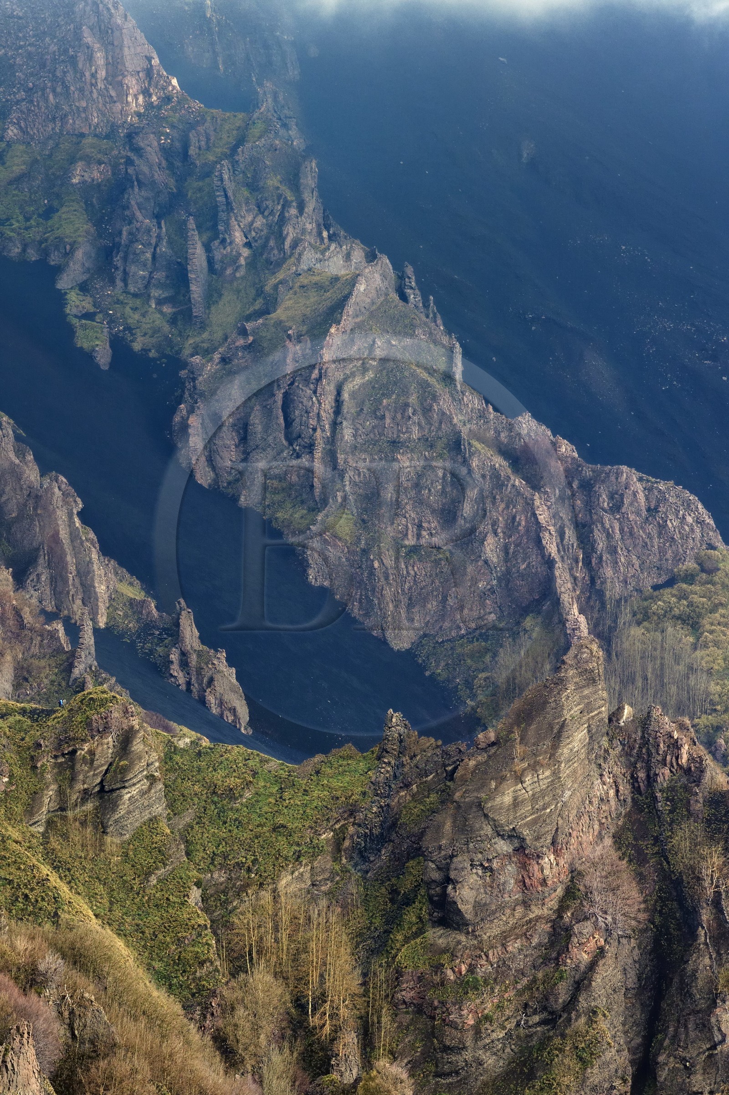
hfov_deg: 6.9
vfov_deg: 10.3
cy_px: 548
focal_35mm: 200
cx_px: 364
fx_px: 6080
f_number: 9
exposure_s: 1/320
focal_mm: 200
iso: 800
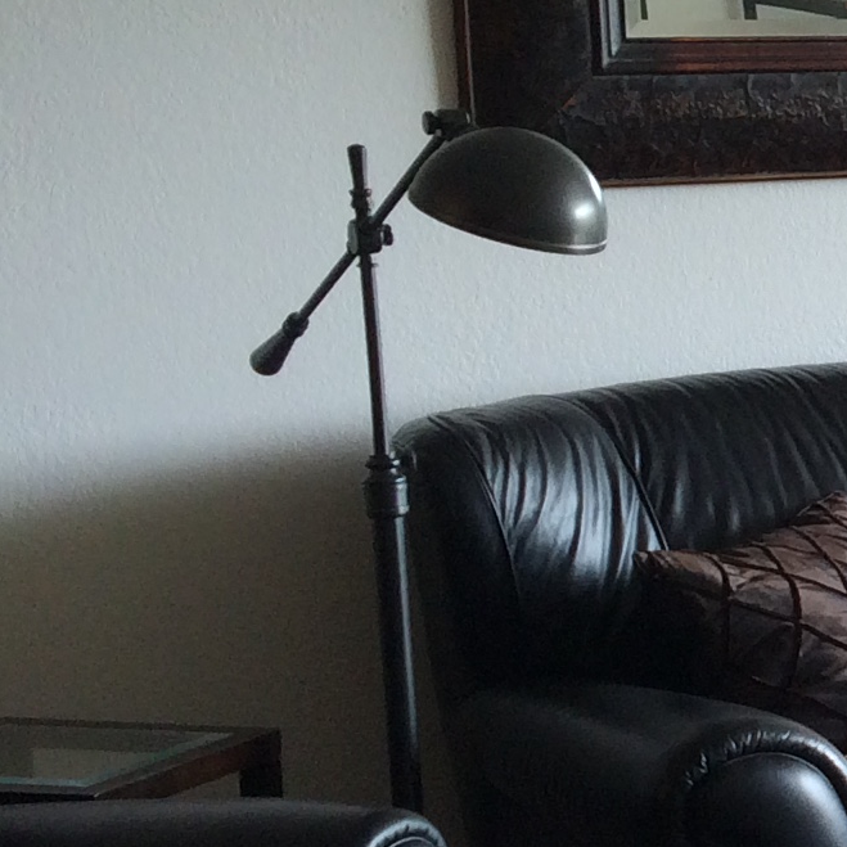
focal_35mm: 127
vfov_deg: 13.7
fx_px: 3516
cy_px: 594
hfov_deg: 11.4
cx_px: 2049
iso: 50
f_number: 2.2
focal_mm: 4.15
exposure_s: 1/60
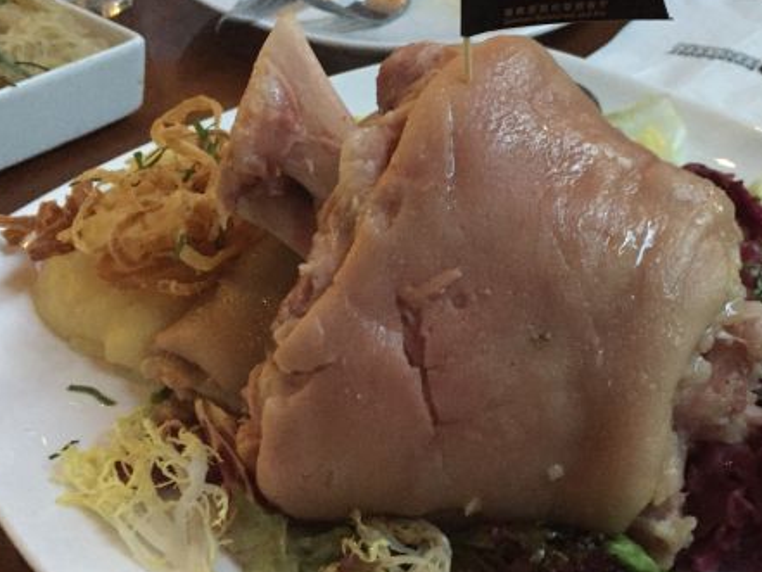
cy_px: 334
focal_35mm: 46
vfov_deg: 31.5
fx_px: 1013
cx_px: 439
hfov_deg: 41.1
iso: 640
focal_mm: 4.15
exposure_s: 1/17
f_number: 2.2
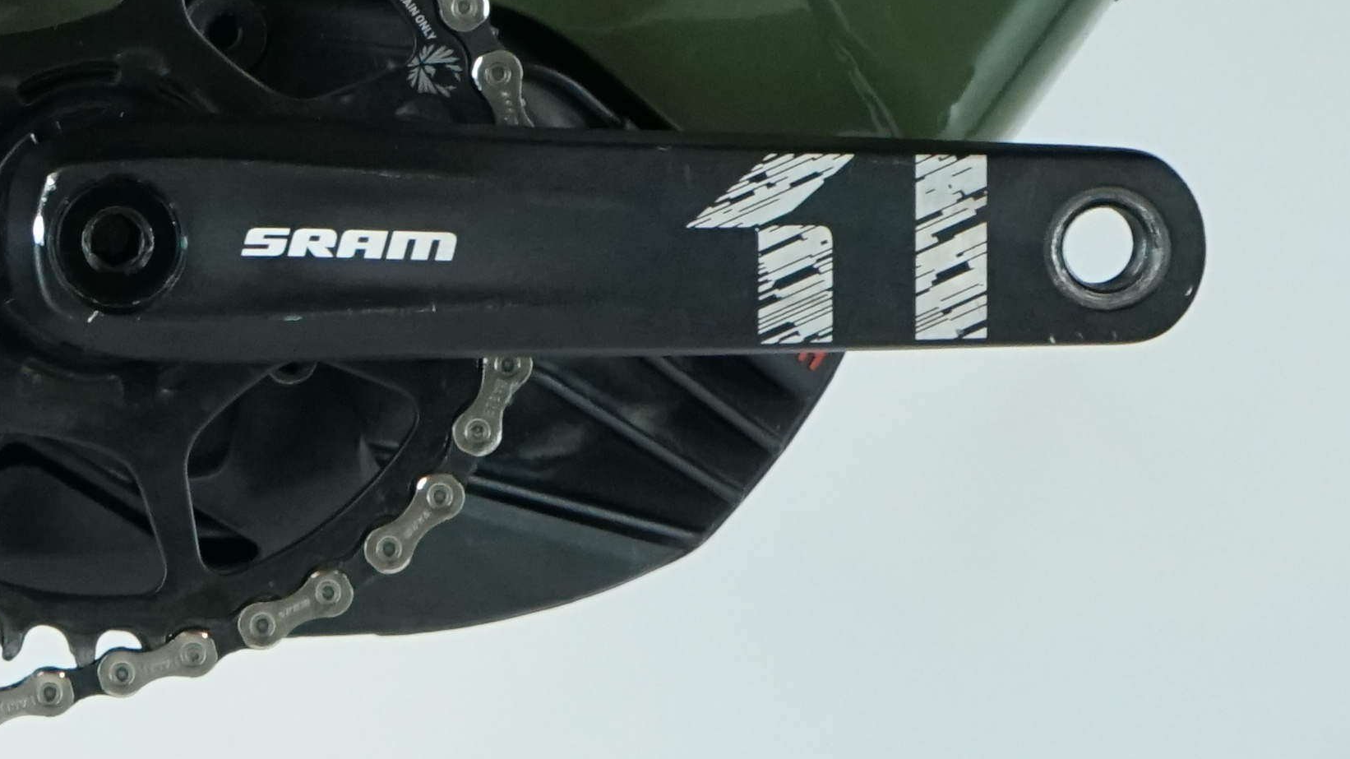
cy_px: 11
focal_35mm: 268
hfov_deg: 7.8
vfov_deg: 4.5
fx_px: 9592
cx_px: -871
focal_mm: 70
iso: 2000
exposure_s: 1/200
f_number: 5.6
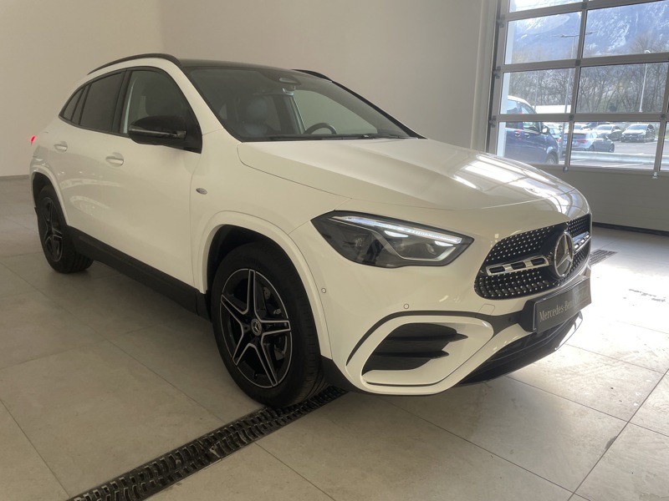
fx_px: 502
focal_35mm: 26
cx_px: 334
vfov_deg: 53.1
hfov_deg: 67.3
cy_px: 250
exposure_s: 1/102
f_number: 1.6
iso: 100
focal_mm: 4.2
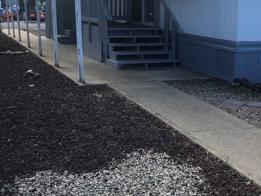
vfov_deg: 23.5
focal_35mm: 62
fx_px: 468
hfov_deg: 30.8
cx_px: 185
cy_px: 54
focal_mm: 3.99
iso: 20
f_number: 1.8
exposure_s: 1/847
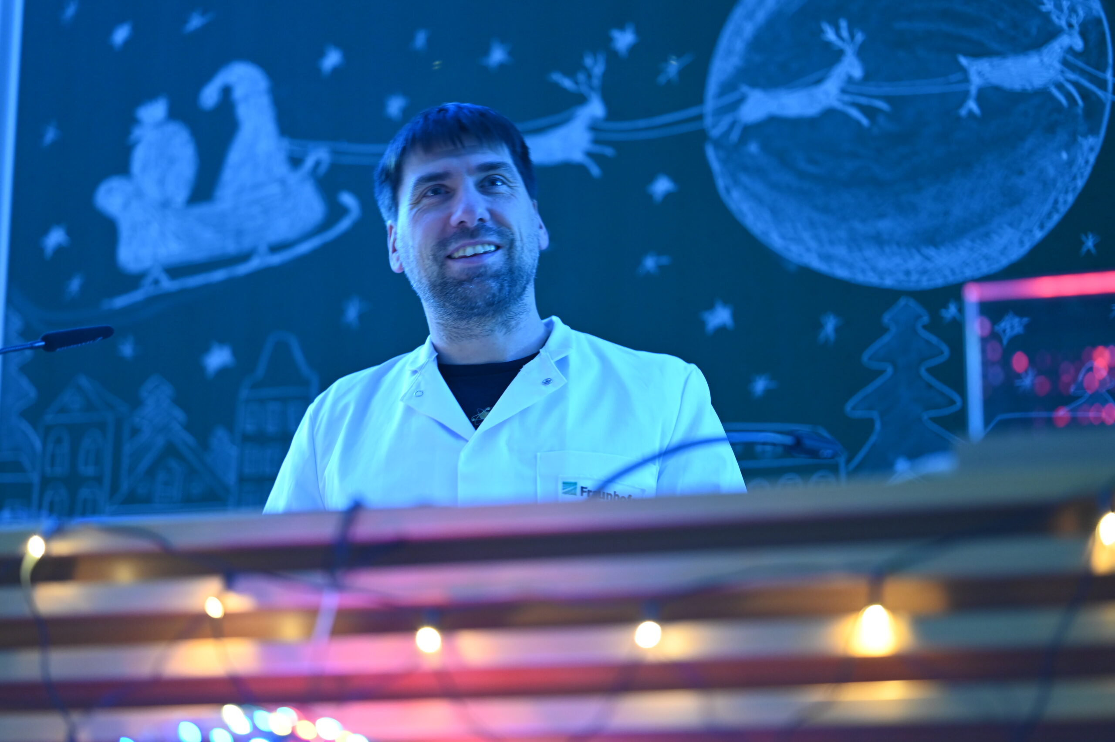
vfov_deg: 16.0
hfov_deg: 23.9
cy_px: 371
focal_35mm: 85
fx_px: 2631
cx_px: 558
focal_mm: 85
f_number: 1.8
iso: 2000
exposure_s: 1/30
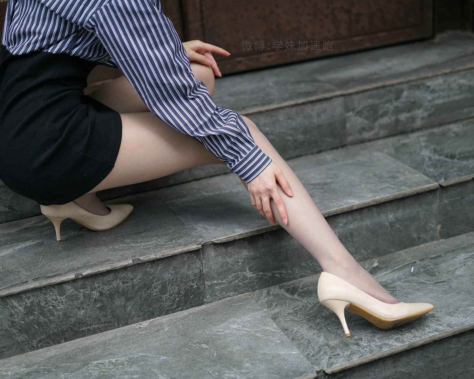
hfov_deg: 33.0
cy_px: 187
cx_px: 234
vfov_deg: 26.7
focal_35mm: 57
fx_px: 800
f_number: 1.8
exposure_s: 1/320
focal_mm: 50
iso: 160
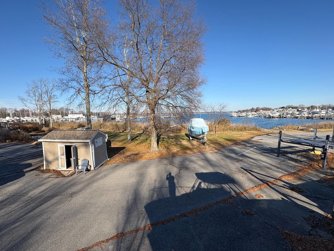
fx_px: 145
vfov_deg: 81.7
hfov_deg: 98.2
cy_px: 133
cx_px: 164
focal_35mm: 15
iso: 40
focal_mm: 2.22
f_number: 2.2
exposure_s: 1/1477
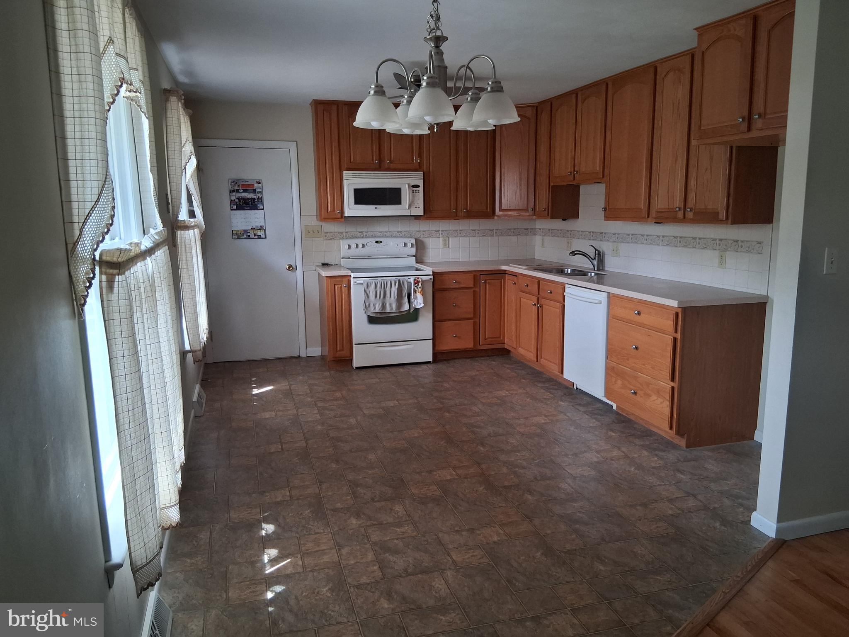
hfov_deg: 67.3
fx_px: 638
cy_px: 318
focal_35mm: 26
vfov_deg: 53.1
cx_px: 424
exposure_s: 1/100
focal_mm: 3.98
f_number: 1.8
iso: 200
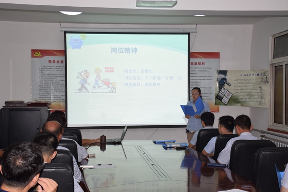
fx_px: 420
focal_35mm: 52
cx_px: 144
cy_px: 96
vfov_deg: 25.8
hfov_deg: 37.9
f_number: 6.3
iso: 640
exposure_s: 1/200
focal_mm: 35
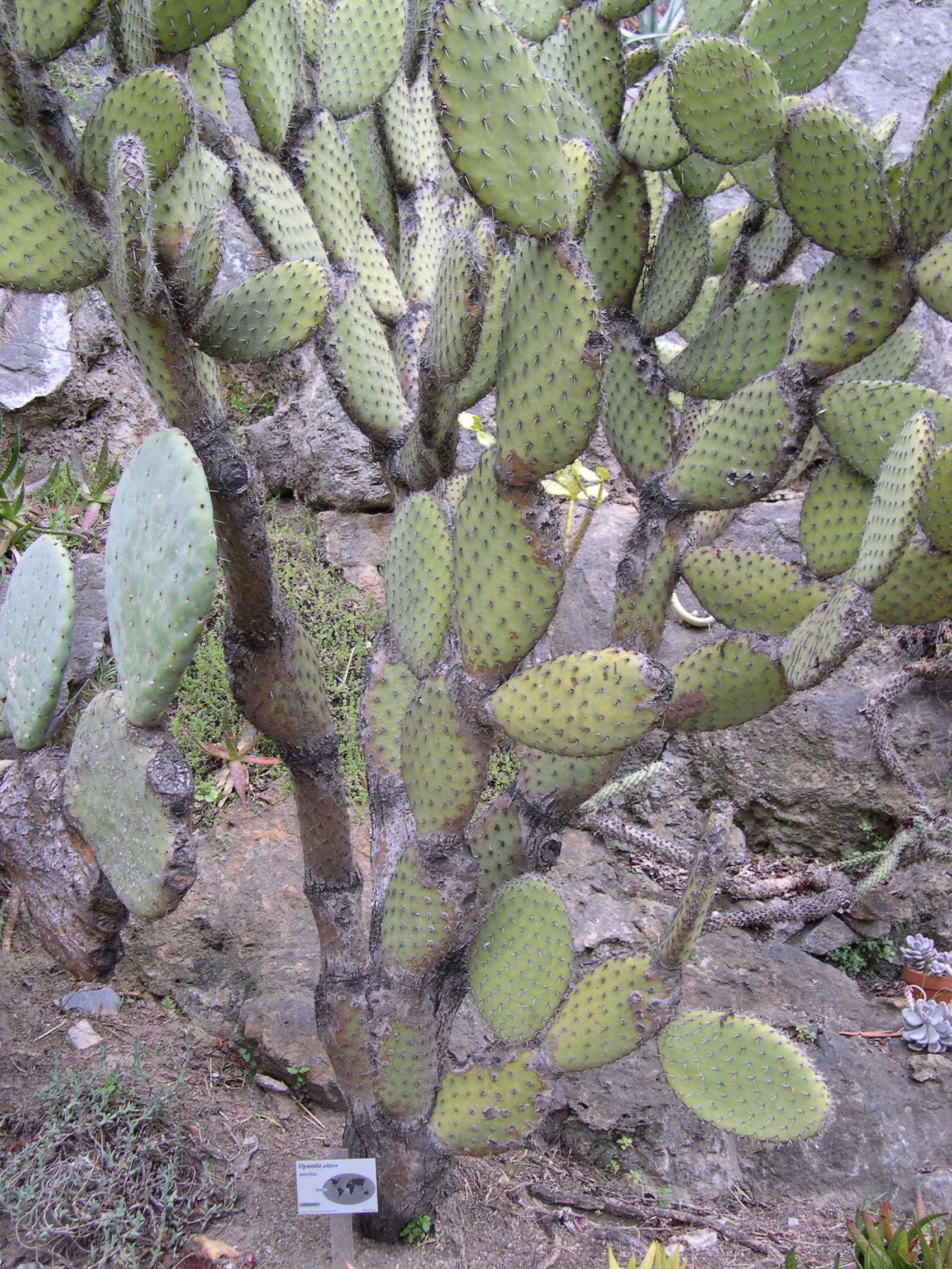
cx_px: 476
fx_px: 1393
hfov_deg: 37.7
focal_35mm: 38
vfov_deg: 49.0
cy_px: 634
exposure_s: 1/51
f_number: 2.8
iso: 100
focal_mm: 8
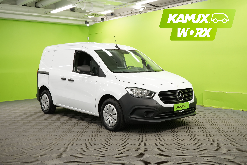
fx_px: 274
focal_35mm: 40
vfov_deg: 33.4
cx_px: 124
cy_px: 82
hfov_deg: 48.5
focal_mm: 40
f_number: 7.1
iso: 500
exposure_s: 1/25
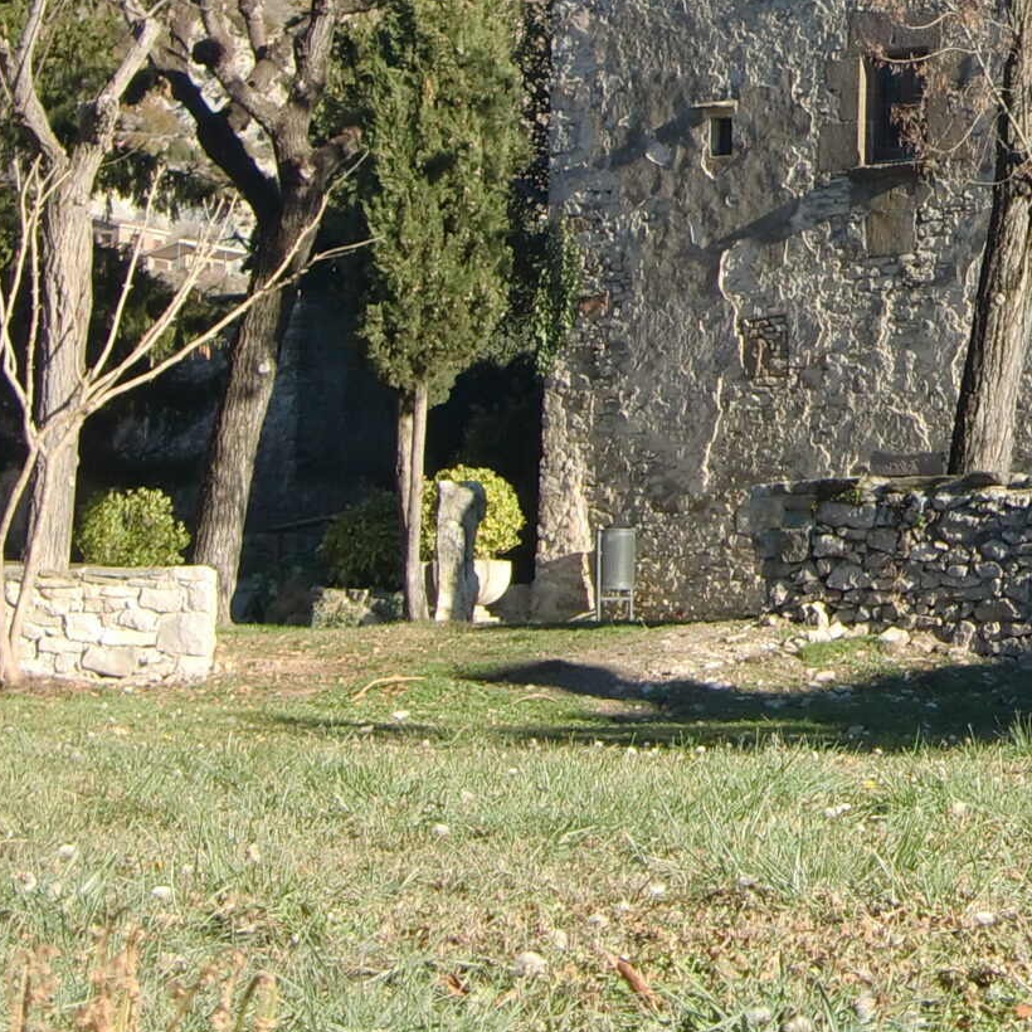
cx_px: 1213
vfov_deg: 13.5
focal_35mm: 127
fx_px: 4284
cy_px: -33
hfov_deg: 13.4
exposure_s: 1/400
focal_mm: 8.2
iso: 64
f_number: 3.3
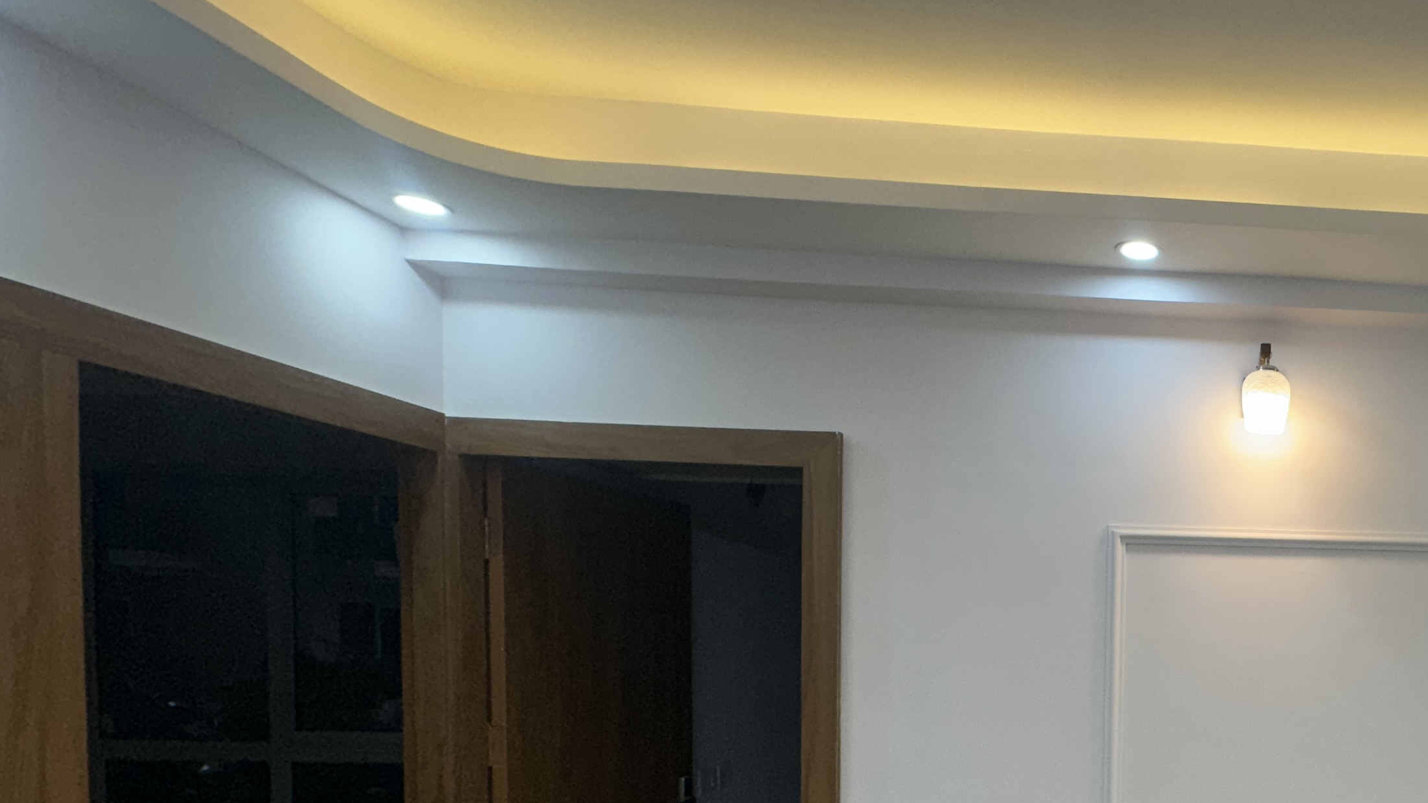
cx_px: 1305
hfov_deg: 57.5
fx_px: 1060
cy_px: 701
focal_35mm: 28
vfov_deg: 39.0
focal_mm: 2.22
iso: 64
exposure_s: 1/100
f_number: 2.2
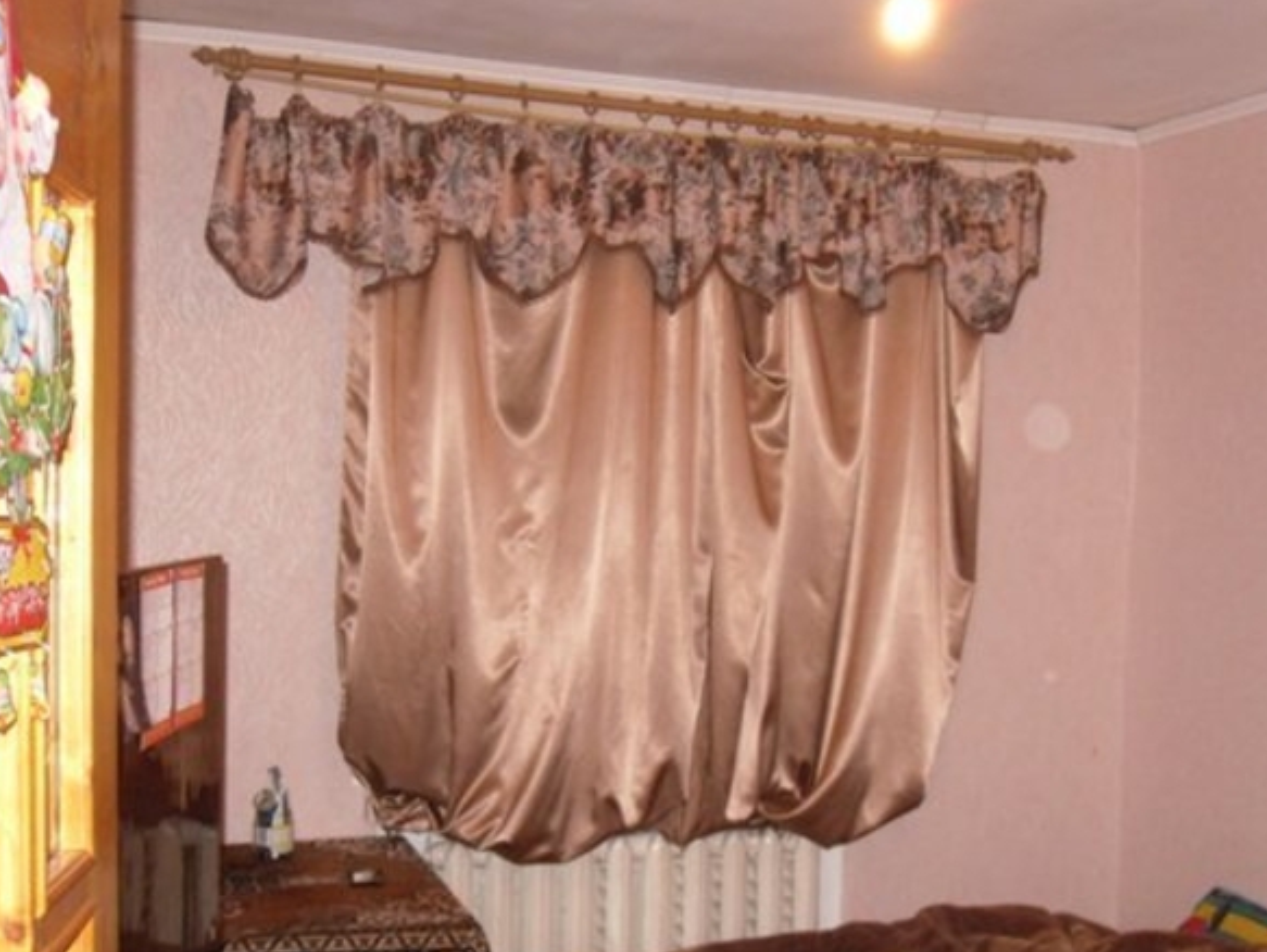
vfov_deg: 30.1
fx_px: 1758
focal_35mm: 48
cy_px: 635
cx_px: 702
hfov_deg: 39.6
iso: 400
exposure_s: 1/45
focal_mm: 6.3
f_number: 3.5
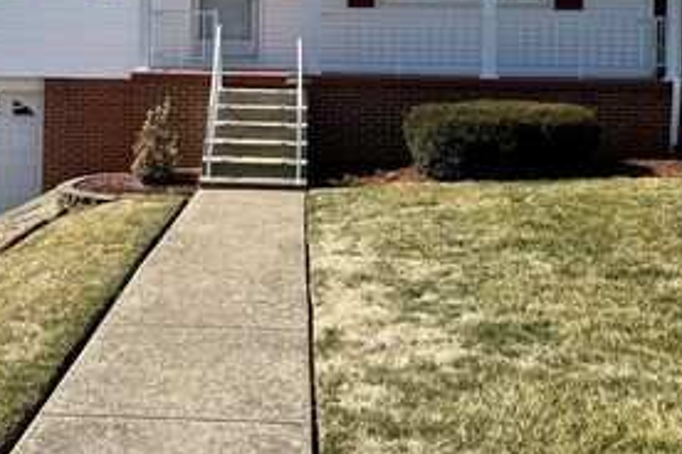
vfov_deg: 26.5
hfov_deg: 39.9
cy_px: 36
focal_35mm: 49
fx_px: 928
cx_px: 227
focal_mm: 5.7
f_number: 1.5
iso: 50
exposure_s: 1/3571
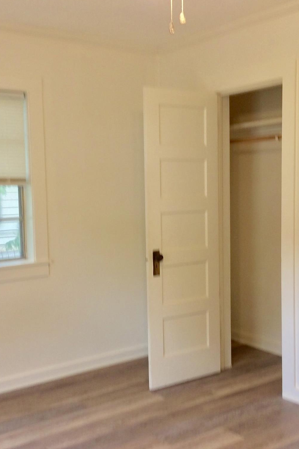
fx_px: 561
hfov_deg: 29.9
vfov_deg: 43.6
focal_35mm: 45
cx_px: 158
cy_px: 223
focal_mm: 3.3
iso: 40
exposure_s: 1/24
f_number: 2.4
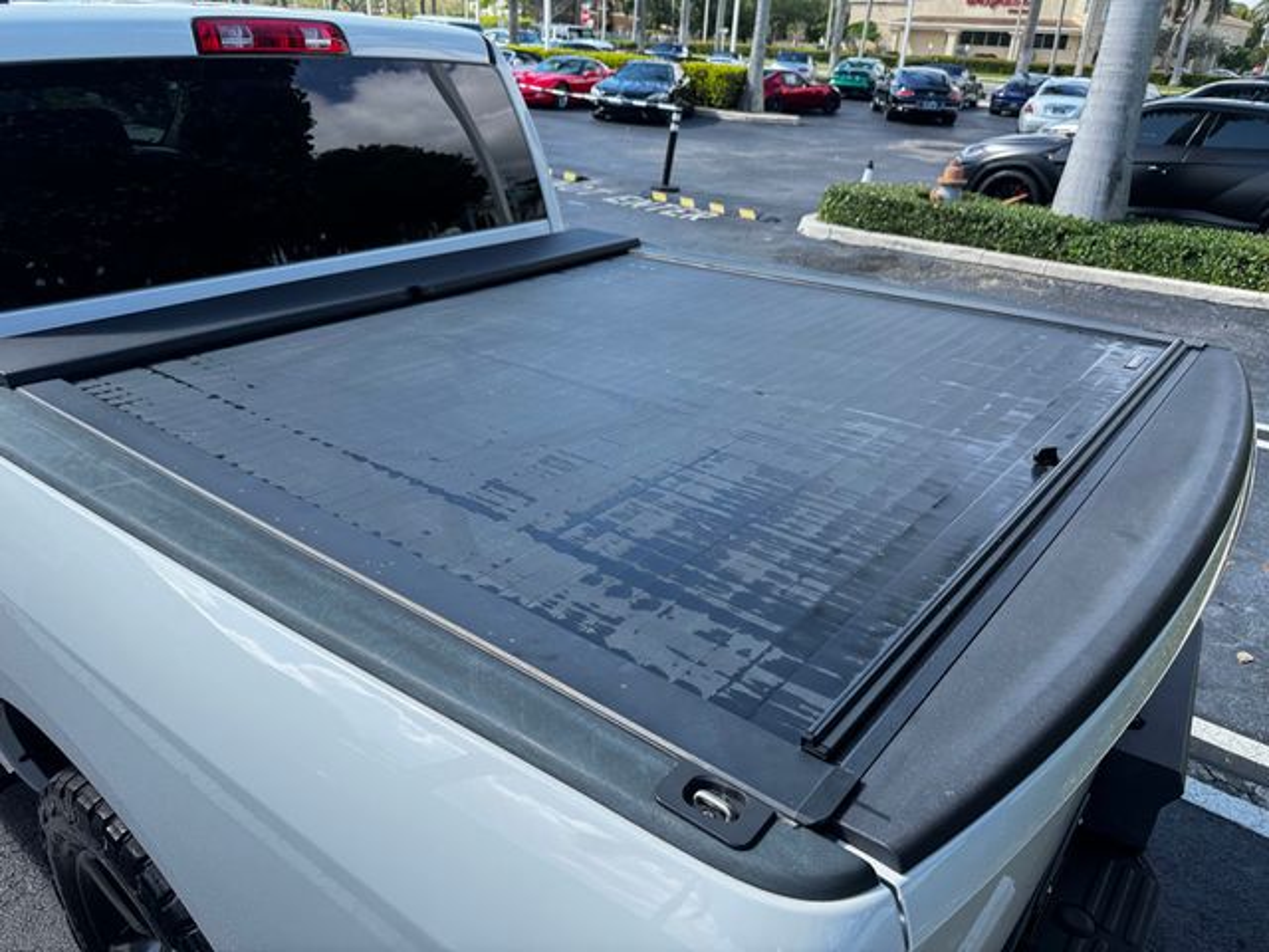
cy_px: 476
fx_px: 880
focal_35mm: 24
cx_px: 634
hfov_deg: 71.6
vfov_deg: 56.8
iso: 80
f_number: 1.78
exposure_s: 1/864
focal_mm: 6.76
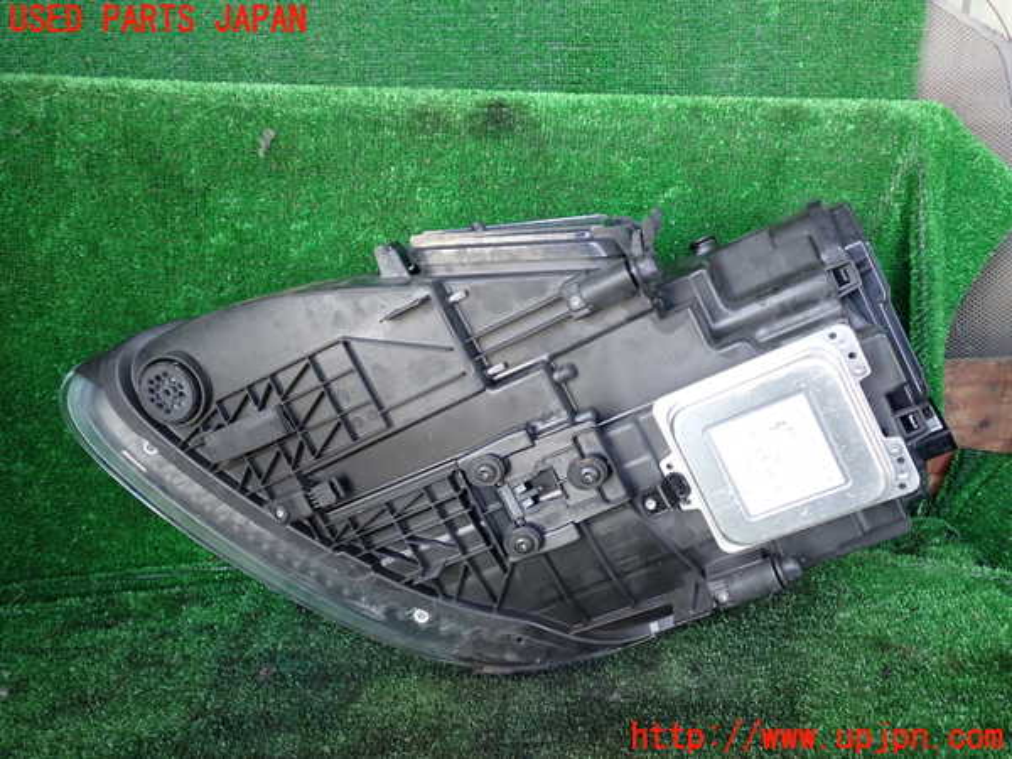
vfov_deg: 46.8
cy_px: 380
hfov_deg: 60.0
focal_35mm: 30
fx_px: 877
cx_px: 506
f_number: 2.3
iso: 200
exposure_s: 1/60
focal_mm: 5.4
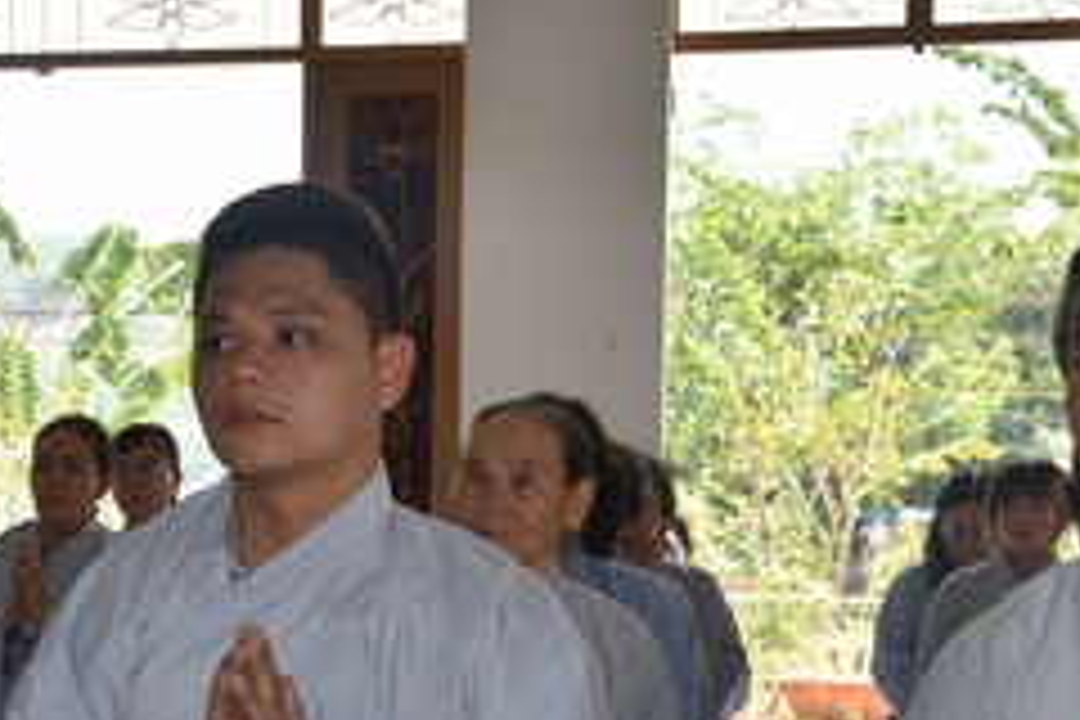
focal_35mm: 103
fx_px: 3090
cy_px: 860
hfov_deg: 19.6
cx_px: 207
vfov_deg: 13.0
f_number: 5.6
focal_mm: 38
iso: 200
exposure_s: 1/125
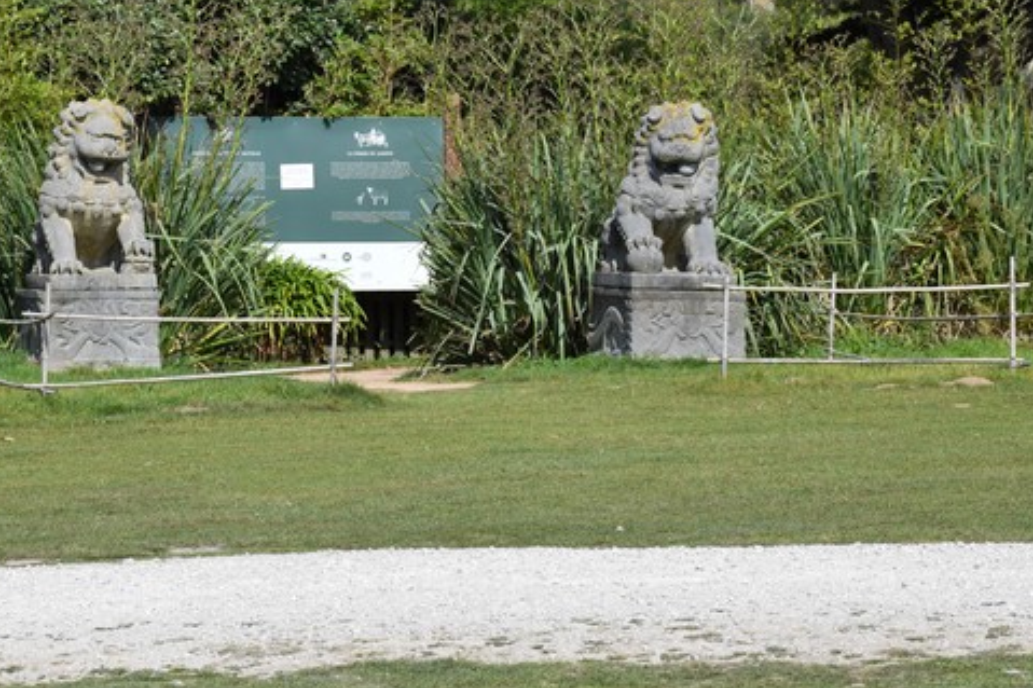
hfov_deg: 10.9
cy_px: 165
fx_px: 5388
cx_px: 283
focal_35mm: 188
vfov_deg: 7.3
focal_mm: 75
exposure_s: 1/500
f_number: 11
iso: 200
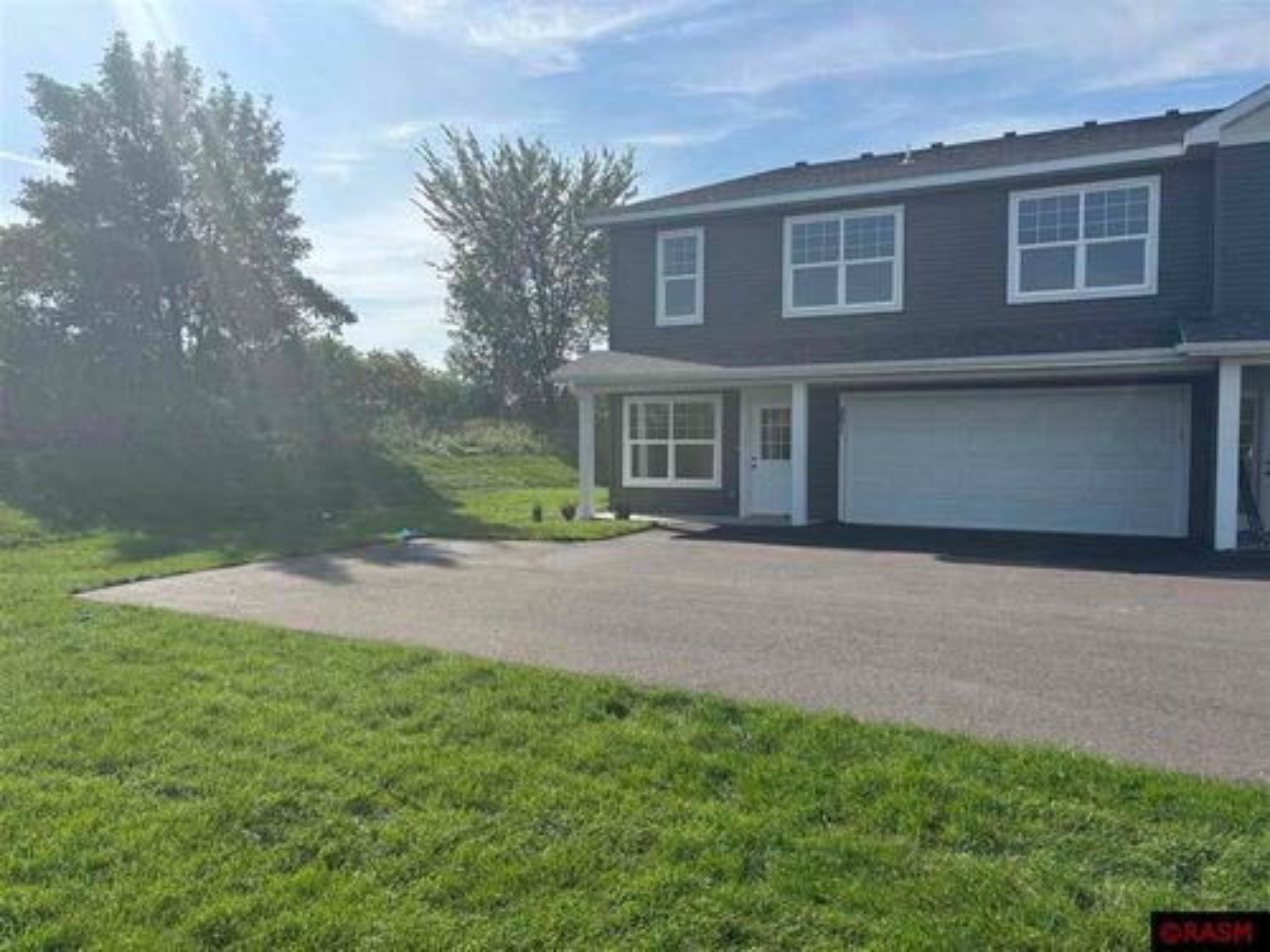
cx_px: 635
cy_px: 476
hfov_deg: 67.3
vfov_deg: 53.1
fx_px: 954
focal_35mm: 26
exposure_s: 1/3413
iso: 50
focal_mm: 5.96
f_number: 1.6
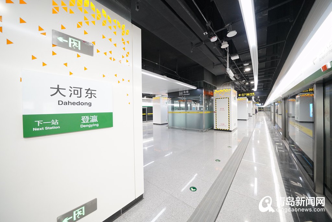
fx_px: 111
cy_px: 111
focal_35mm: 12
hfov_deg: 112.6
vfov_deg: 90.0
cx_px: 166
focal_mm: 12
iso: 5000
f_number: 4
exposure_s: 1/200
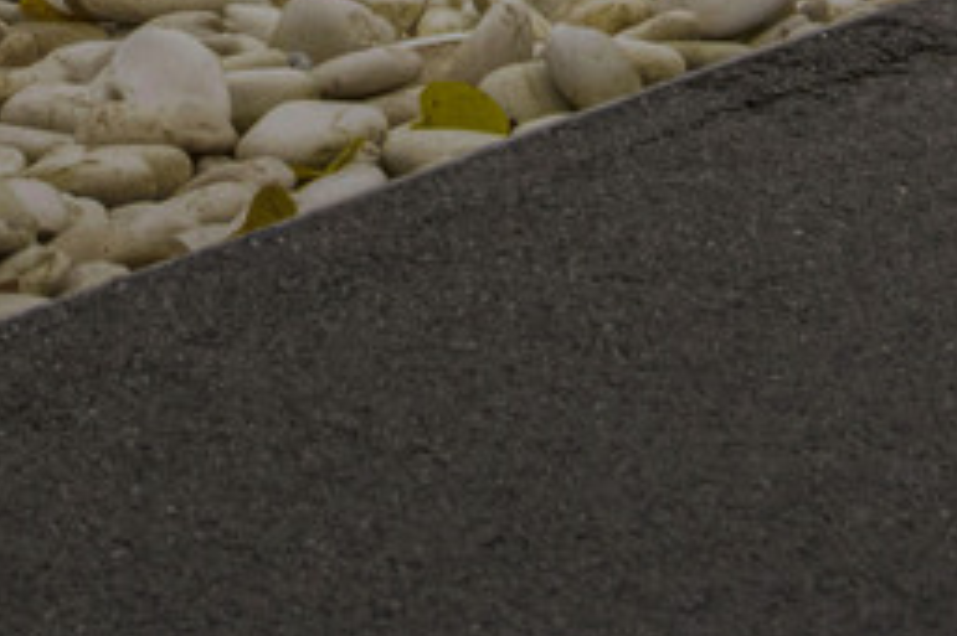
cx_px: 164
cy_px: -1772
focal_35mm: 350
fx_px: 9298
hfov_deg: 5.9
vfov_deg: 3.7
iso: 1000
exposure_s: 1/200
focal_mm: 45
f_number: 8
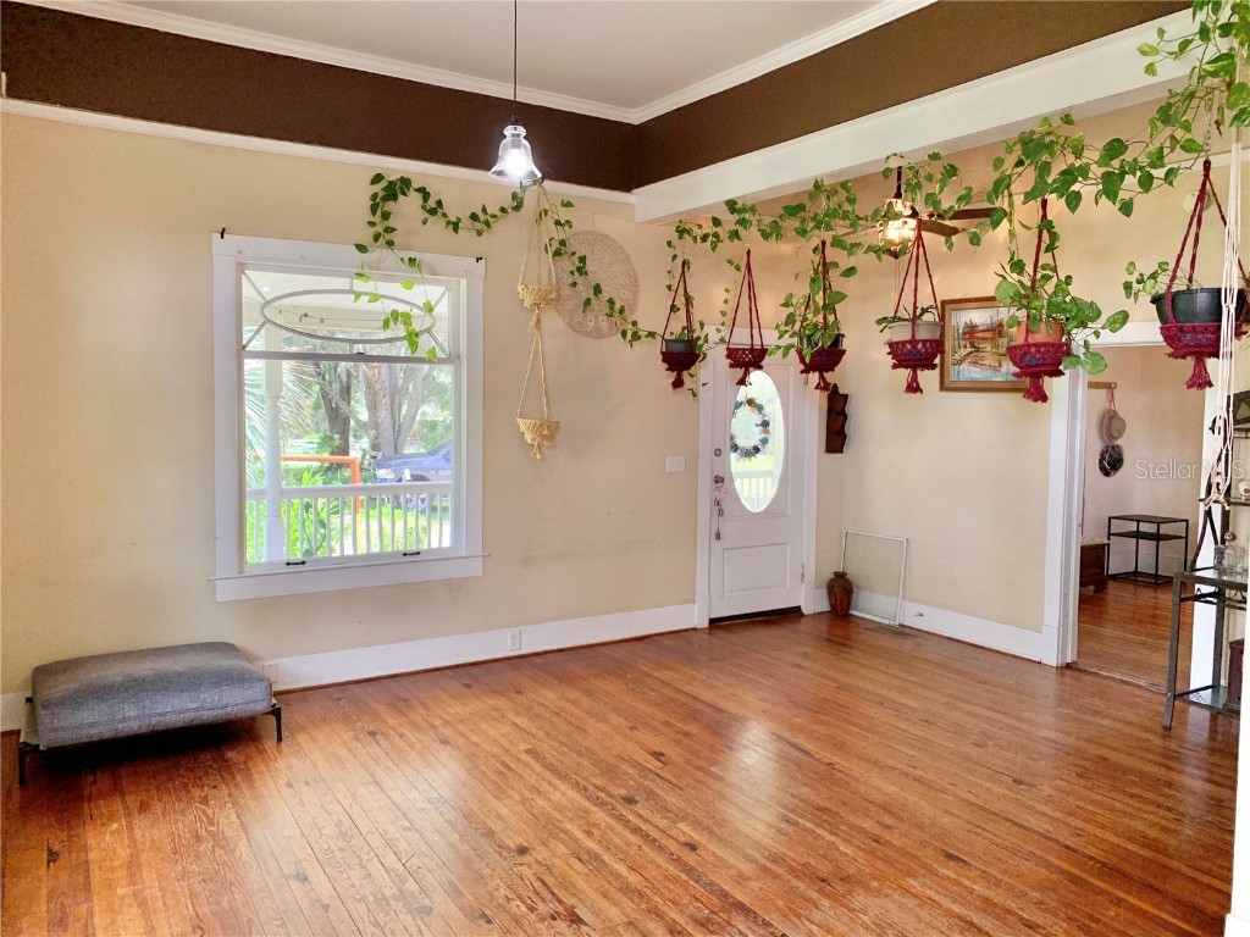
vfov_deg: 53.1
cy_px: 468
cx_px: 625
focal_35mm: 26
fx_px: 939
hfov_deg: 67.3
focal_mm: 4.25
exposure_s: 1/121
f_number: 1.8
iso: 40
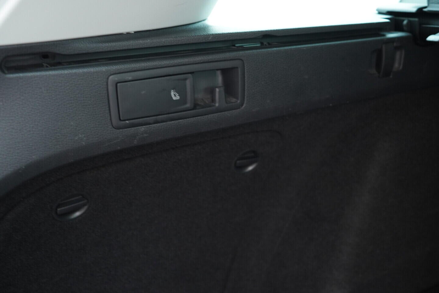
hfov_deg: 53.1
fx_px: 439
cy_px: 146
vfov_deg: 36.9
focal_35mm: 36
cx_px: 220
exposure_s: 1/40
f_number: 2.8
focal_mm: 24
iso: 1000
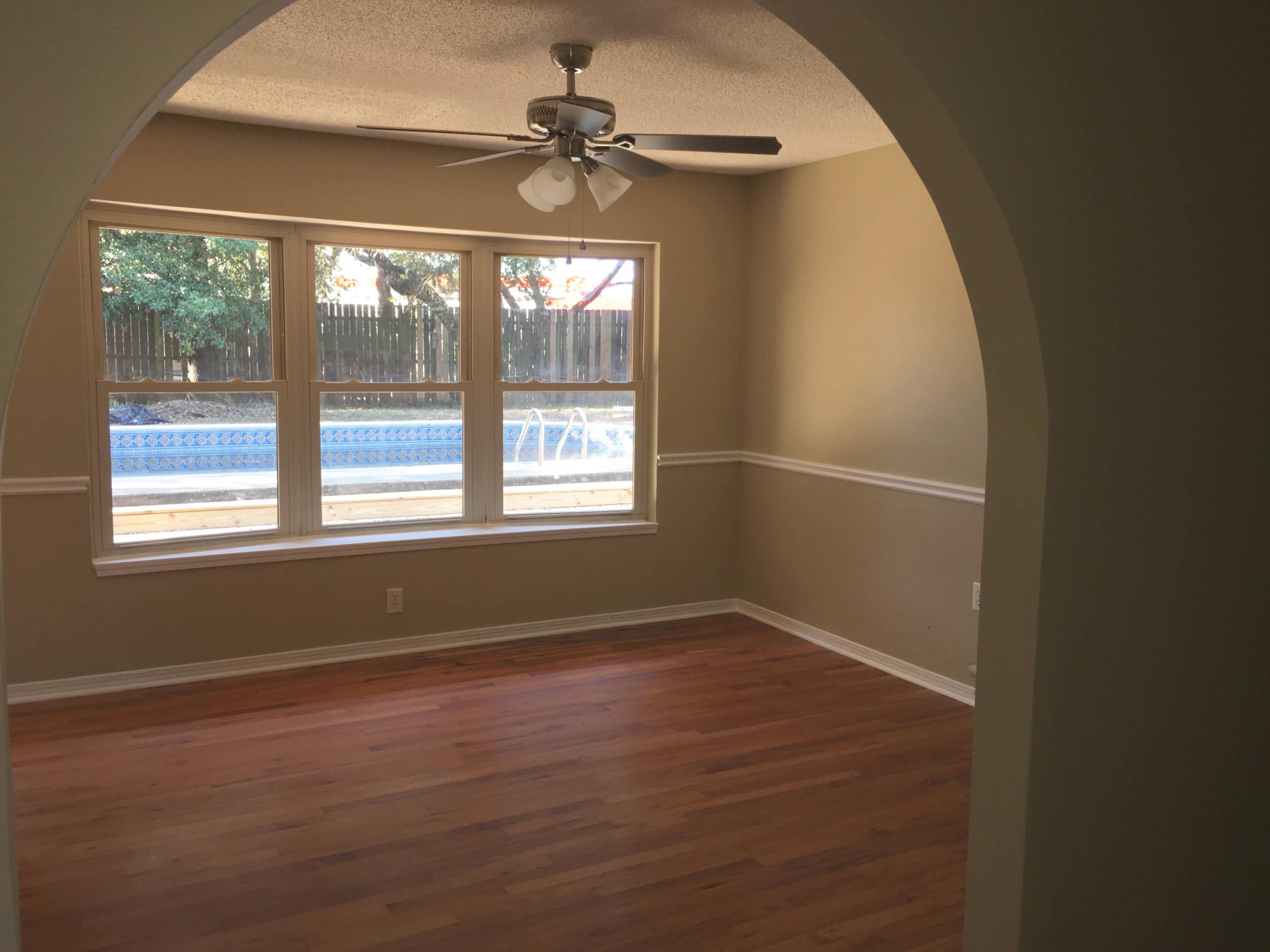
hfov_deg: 61.7
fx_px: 1064
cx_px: 635
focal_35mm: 29
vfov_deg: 48.2
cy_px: 476
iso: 25
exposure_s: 1/30
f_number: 2.2
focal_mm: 4.15
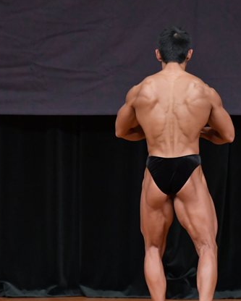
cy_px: 170
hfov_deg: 3.1
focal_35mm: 498
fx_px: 4438
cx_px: 154
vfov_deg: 3.9
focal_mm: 190
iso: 4000
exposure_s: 1/400
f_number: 5.6
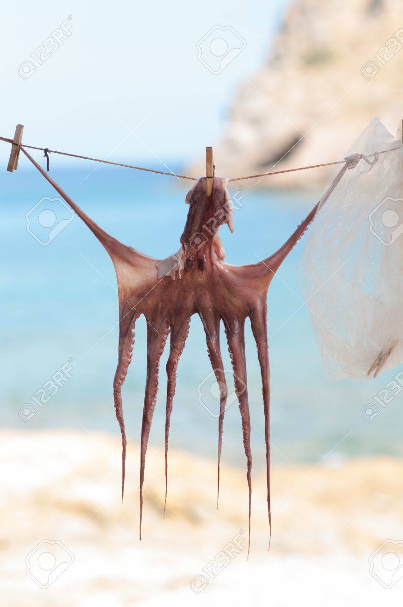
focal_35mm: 128
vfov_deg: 16.1
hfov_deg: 10.7
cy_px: 304
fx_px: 2147
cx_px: 202
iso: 400
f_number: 2
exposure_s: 1/3200
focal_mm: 85
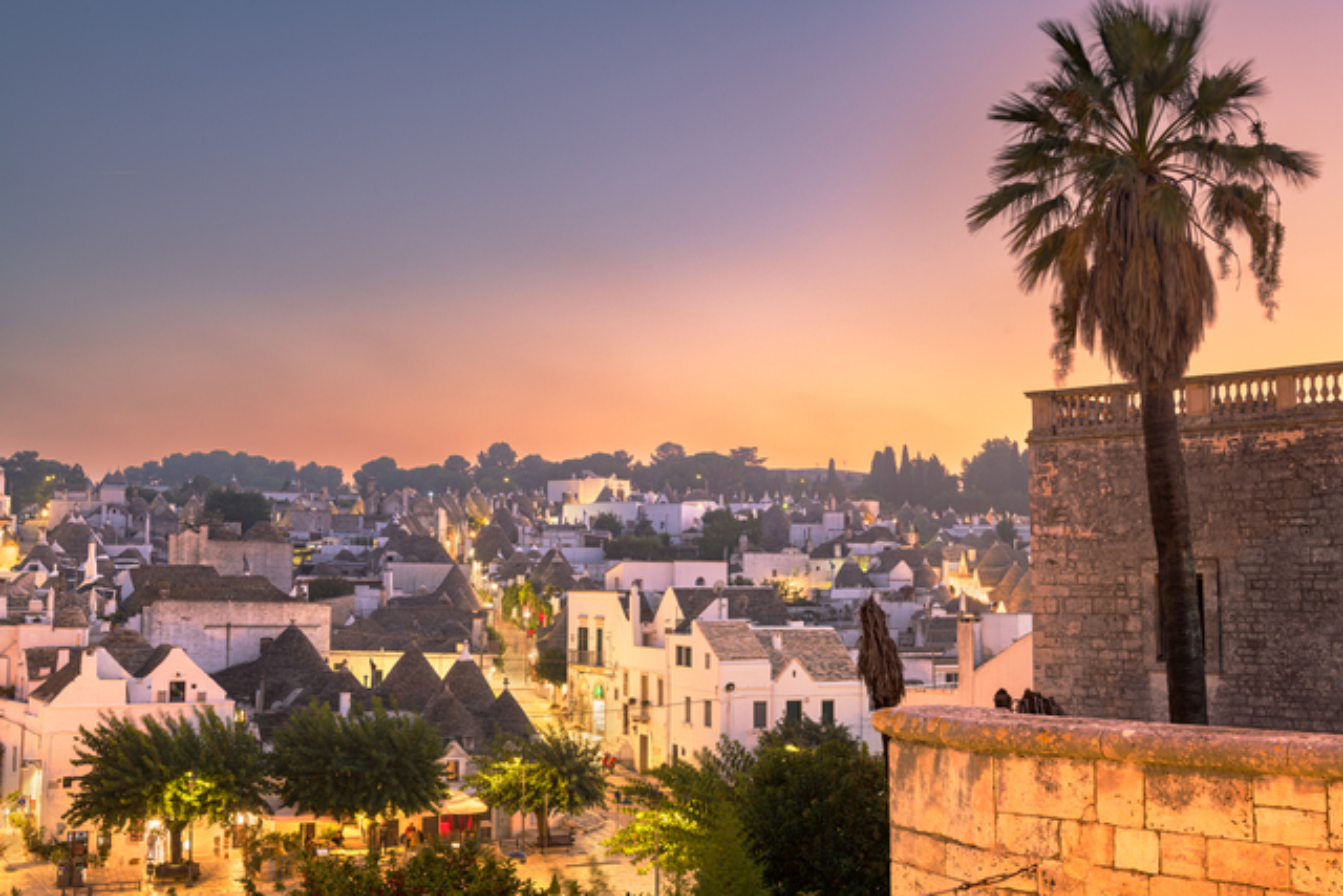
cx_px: 672
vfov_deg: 33.4
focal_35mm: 40
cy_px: 448
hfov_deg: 48.4
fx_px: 1492
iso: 64
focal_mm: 40
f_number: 11
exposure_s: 13
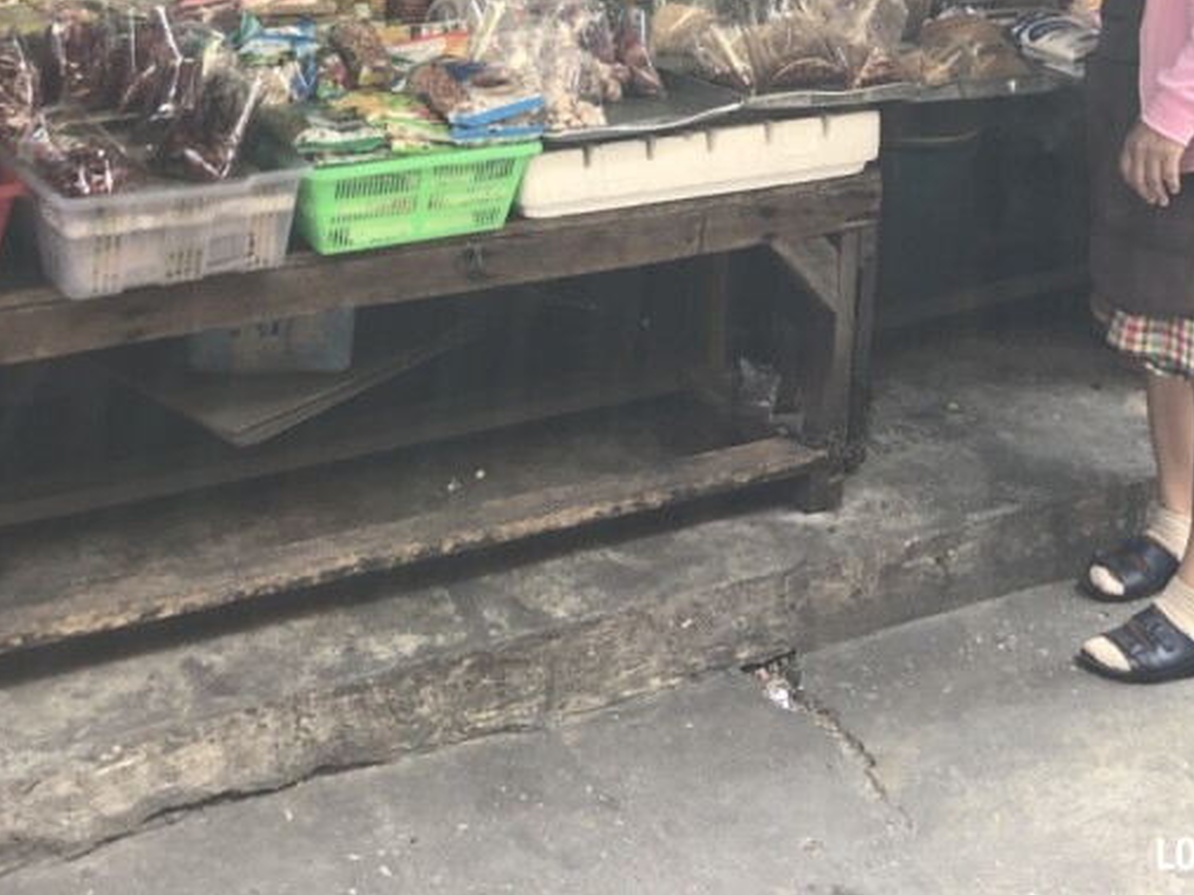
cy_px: 20
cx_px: 355
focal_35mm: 55
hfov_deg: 34.5
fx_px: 1896
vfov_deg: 25.4
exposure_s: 1/100
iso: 25
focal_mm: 3.99
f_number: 1.8
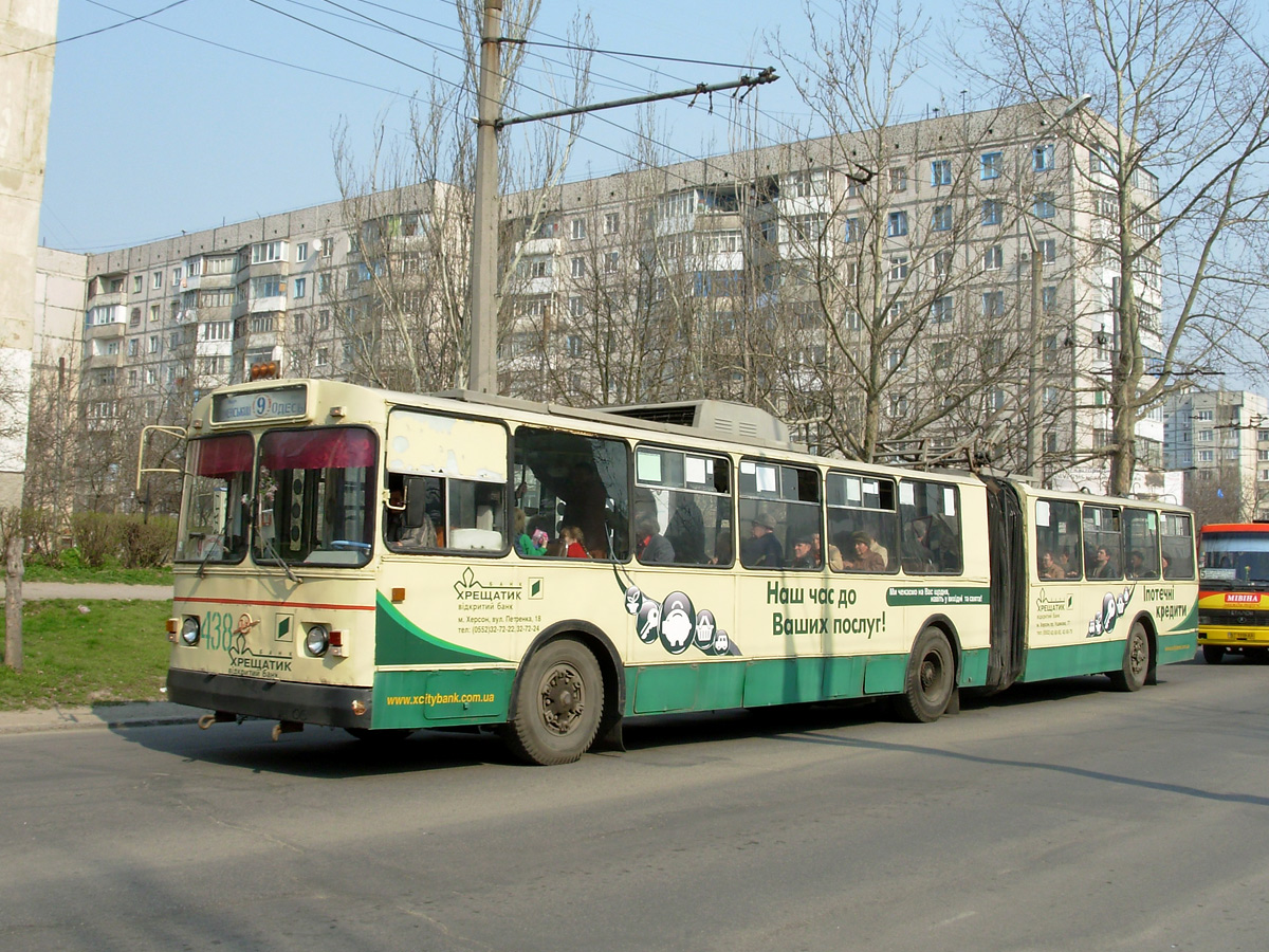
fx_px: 1393
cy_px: 476
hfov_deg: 49.0
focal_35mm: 38
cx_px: 634
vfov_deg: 37.7
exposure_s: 1/373
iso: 50
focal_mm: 6.3
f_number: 4.9
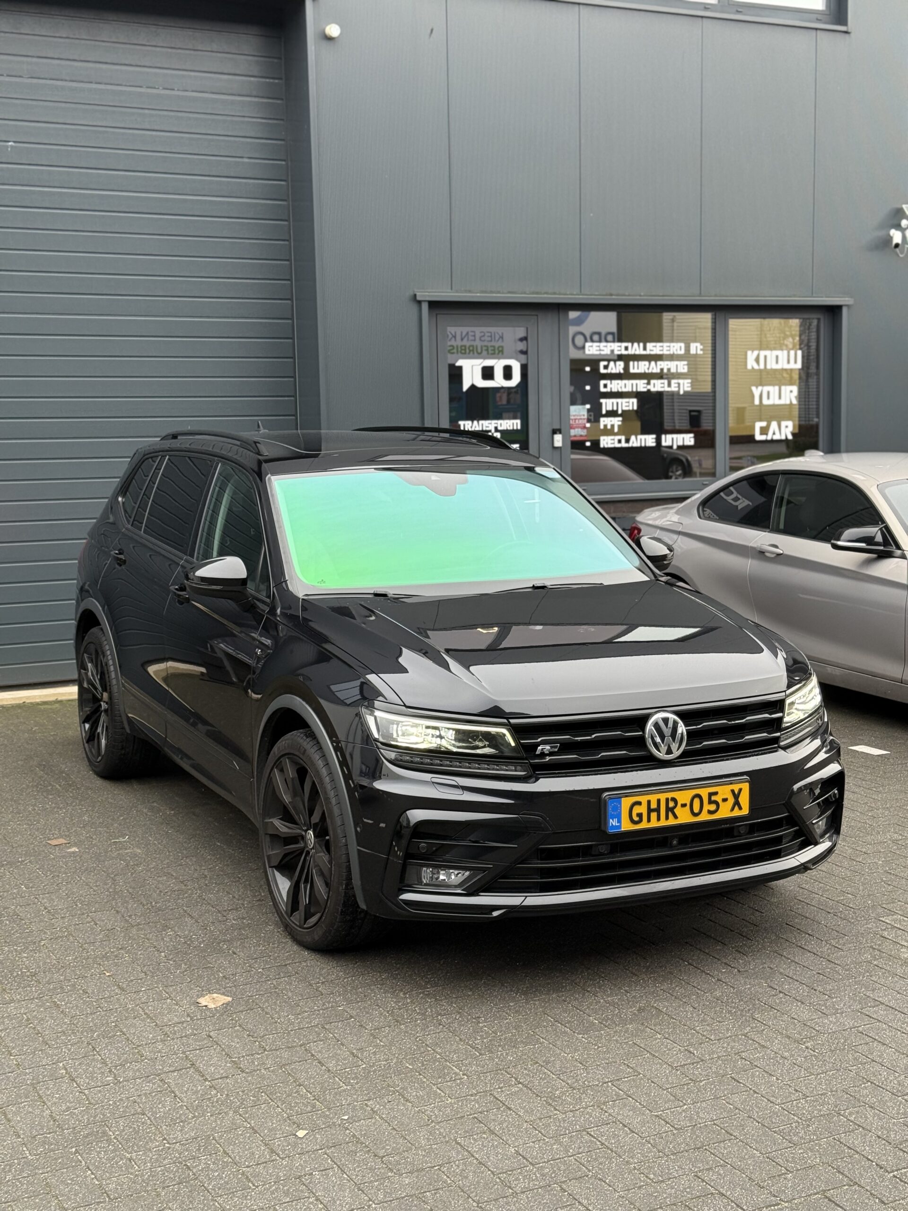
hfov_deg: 30.3
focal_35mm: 48
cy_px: 606
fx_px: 1679
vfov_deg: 39.7
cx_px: 454
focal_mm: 6.76
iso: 100
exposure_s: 1/127
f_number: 1.78
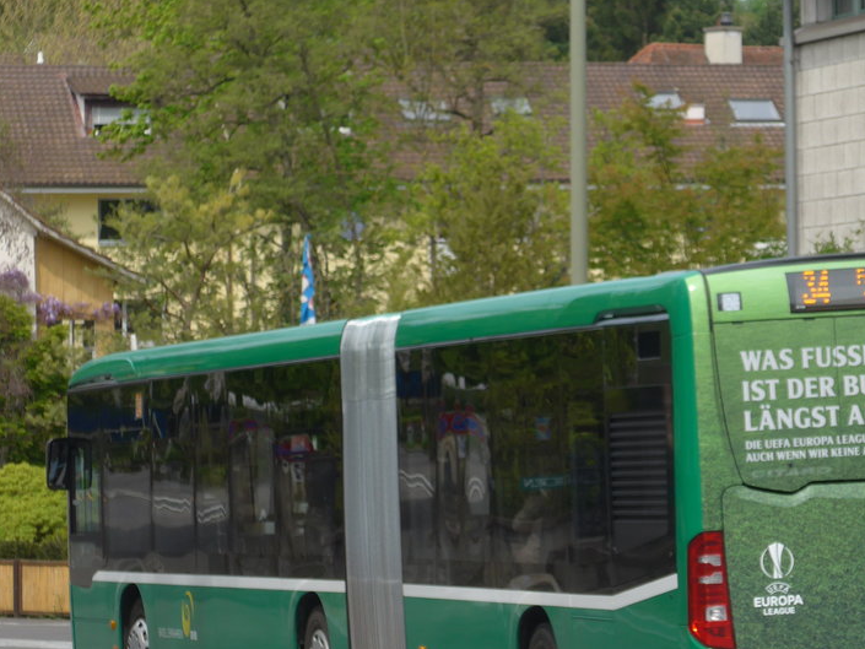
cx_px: 573
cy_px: 274
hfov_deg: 9.4
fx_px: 5273
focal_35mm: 211
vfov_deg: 7.0
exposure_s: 1/400
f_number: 5.2
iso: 100
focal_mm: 24.3
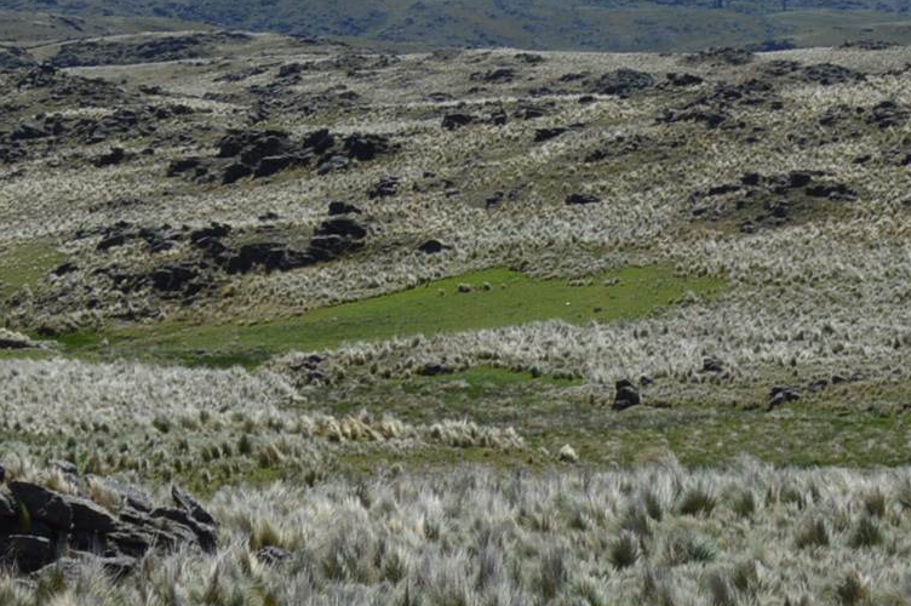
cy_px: -52
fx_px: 3944
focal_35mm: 156
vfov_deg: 8.7
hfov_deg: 12.9
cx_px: 987
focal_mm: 26
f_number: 9
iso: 100
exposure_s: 1/320
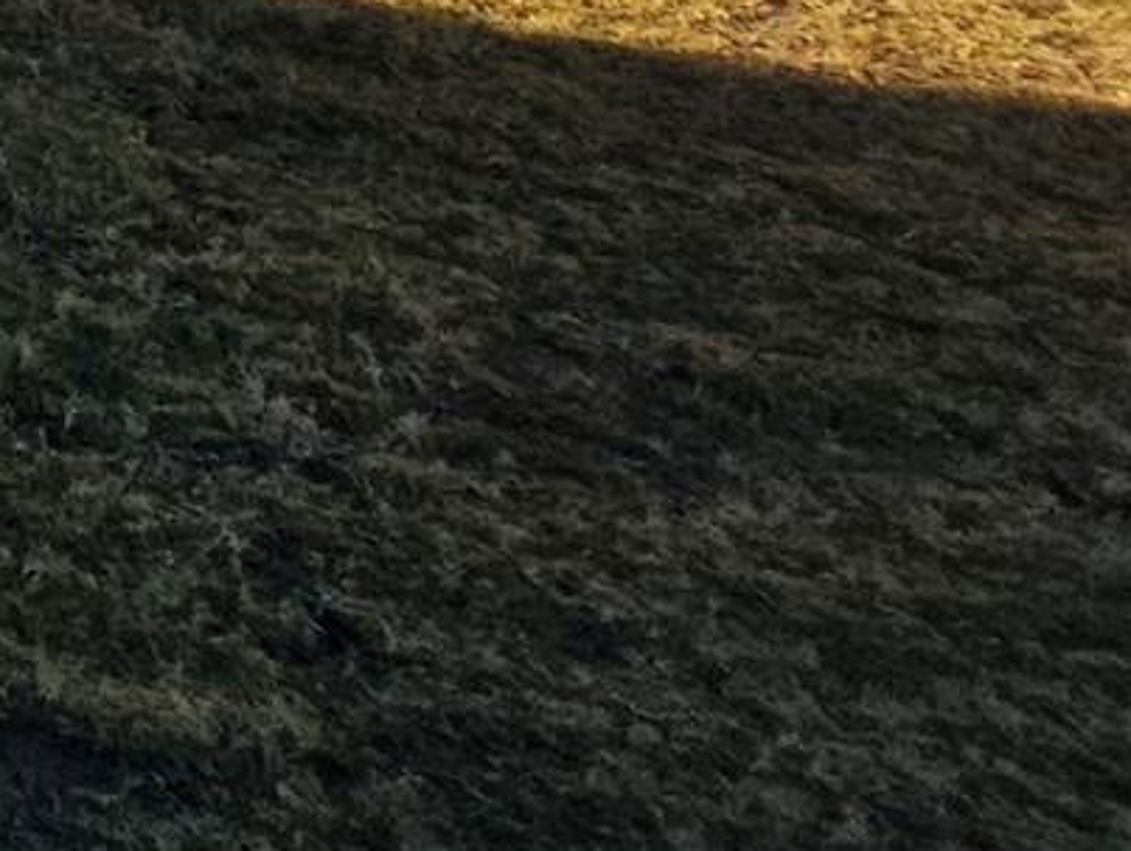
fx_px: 2158
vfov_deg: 17.2
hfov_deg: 16.8
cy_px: -778
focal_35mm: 66
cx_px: -1375
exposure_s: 1/2032
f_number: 2.2
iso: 50
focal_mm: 2.2
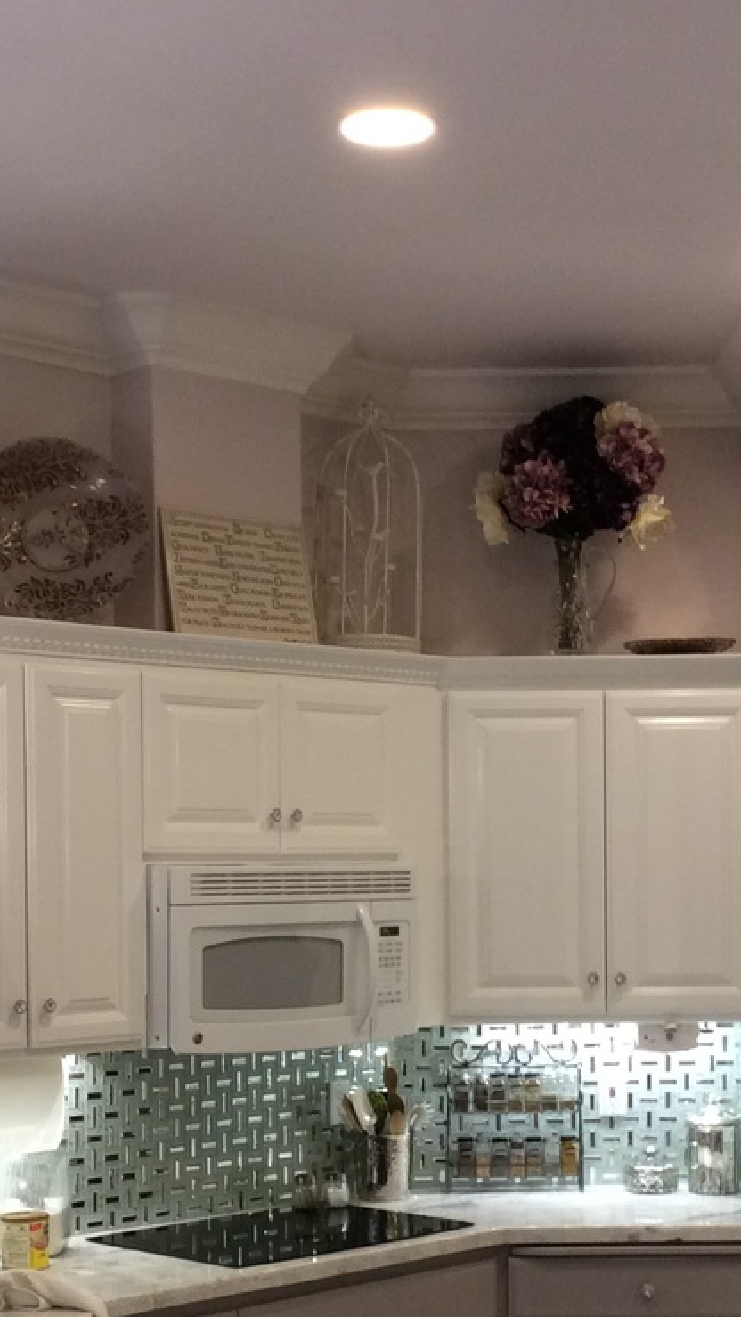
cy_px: 906
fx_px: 2269
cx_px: 413
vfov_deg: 32.0
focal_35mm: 65
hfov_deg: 18.5
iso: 64
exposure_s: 1/24
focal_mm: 3.3
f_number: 2.4
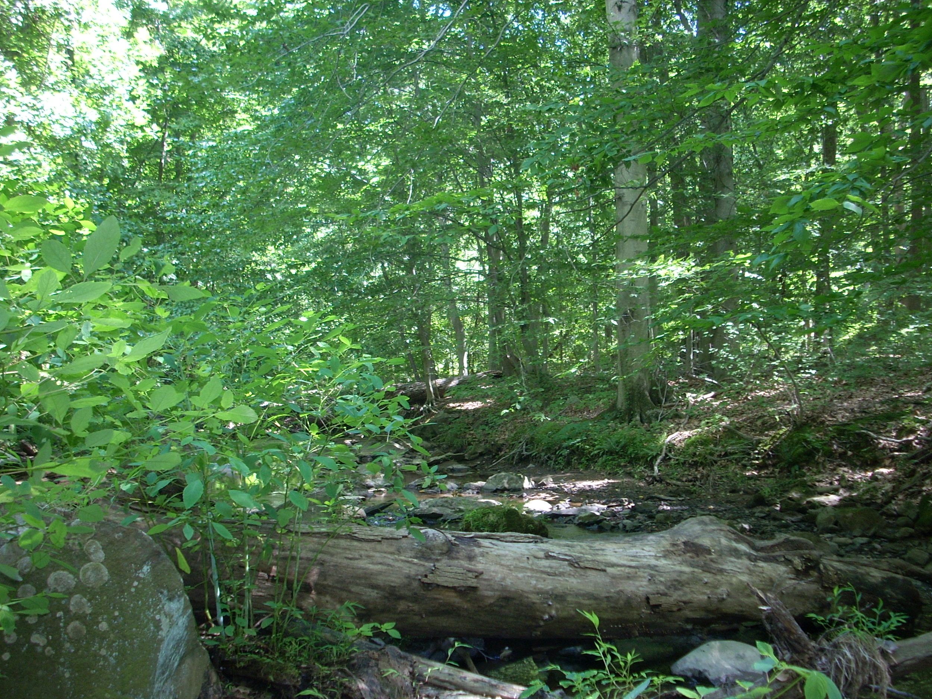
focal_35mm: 38
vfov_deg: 37.7
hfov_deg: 49.0
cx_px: 460
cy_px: 352
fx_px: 1023
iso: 100
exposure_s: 1/30
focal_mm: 6.2
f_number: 2.8
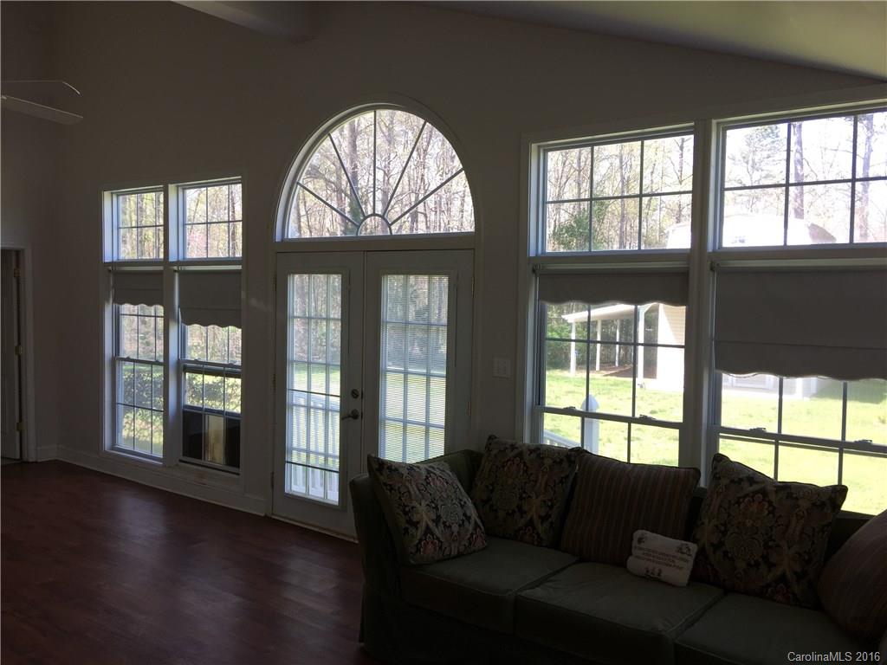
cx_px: 444
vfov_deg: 48.2
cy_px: 332
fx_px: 743
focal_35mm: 29
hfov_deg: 61.7
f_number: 2.2
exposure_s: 1/120
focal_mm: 4.15
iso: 32
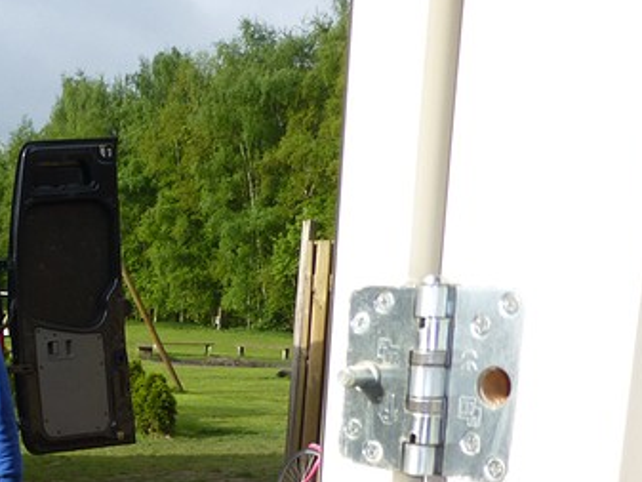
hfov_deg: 29.6
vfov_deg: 24.7
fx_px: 1058
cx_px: -103
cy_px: 463
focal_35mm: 57
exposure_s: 1/320
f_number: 4
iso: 100
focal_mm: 4.3
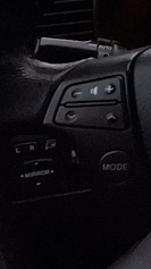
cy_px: -39
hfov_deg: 8.9
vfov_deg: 23.0
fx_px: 613
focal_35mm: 86
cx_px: 545
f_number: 2.2
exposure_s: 1/50
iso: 125
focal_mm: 1.74
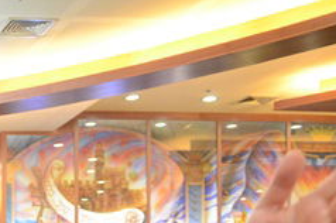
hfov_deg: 19.5
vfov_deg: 14.6
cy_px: 349
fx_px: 799
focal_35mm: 86
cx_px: -217
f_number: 2.8
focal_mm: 17
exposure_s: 1/80
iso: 2000
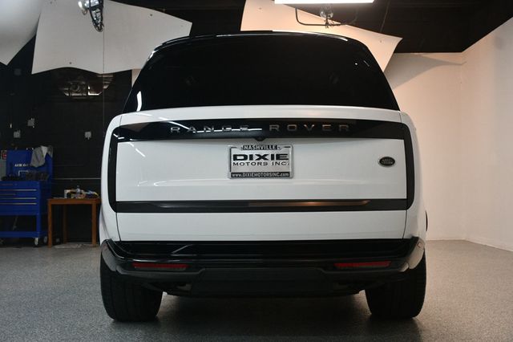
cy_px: 171
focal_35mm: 40
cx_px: 256
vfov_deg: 33.4
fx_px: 570
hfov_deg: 48.5
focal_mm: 27
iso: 1250
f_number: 4
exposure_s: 1/125
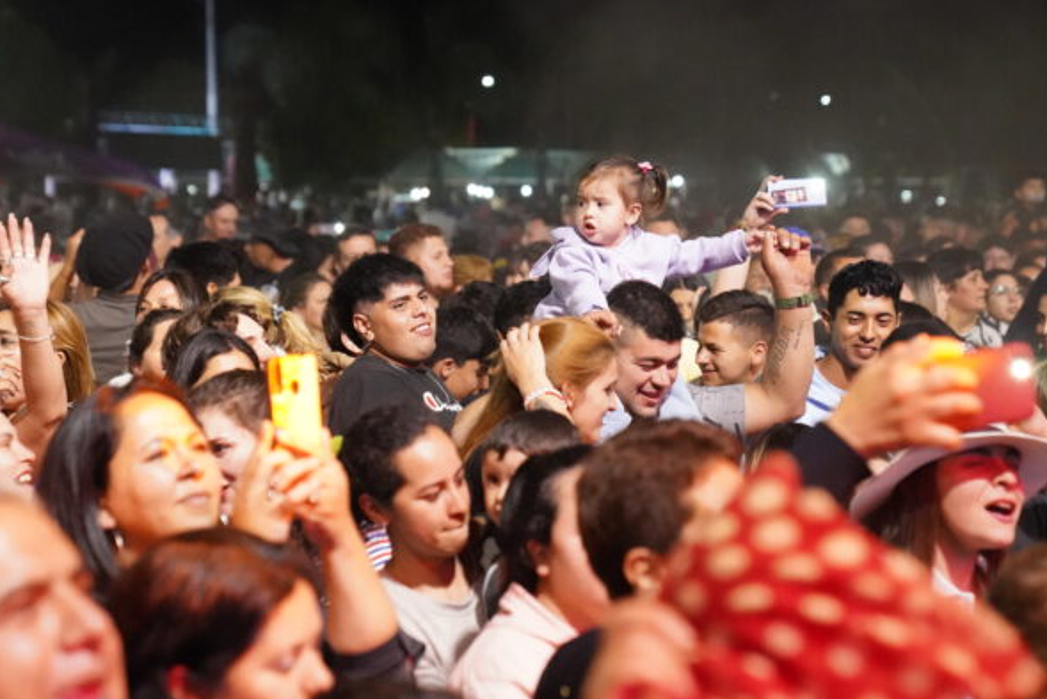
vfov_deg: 15.9
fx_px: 2502
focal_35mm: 86
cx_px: 517
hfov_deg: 23.6
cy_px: 354
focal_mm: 66
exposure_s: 1/400
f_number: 3.2
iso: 16000
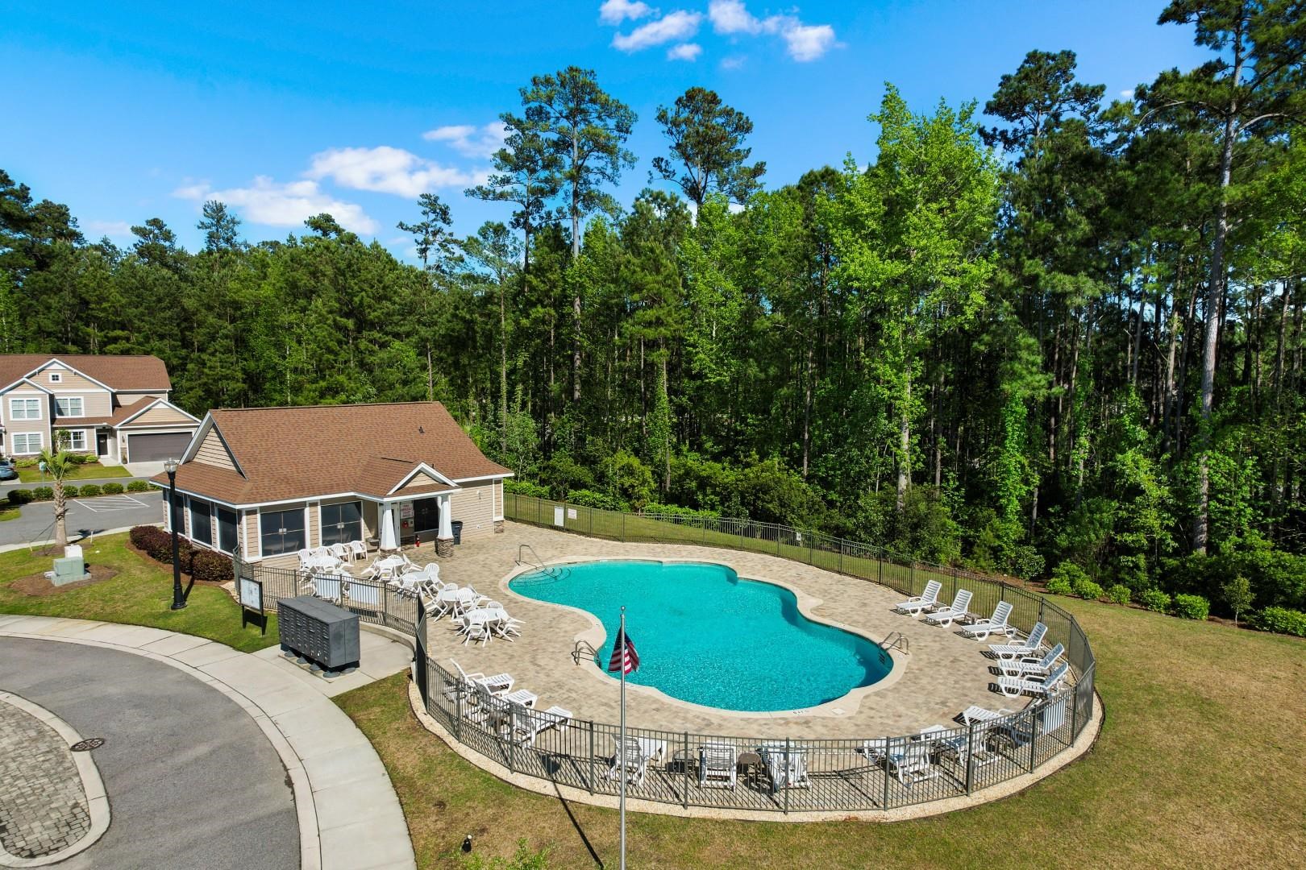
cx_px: 653
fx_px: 798
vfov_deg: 57.2
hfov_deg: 78.6
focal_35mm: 22
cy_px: 435
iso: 120
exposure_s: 1/1250
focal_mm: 8.38
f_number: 2.8
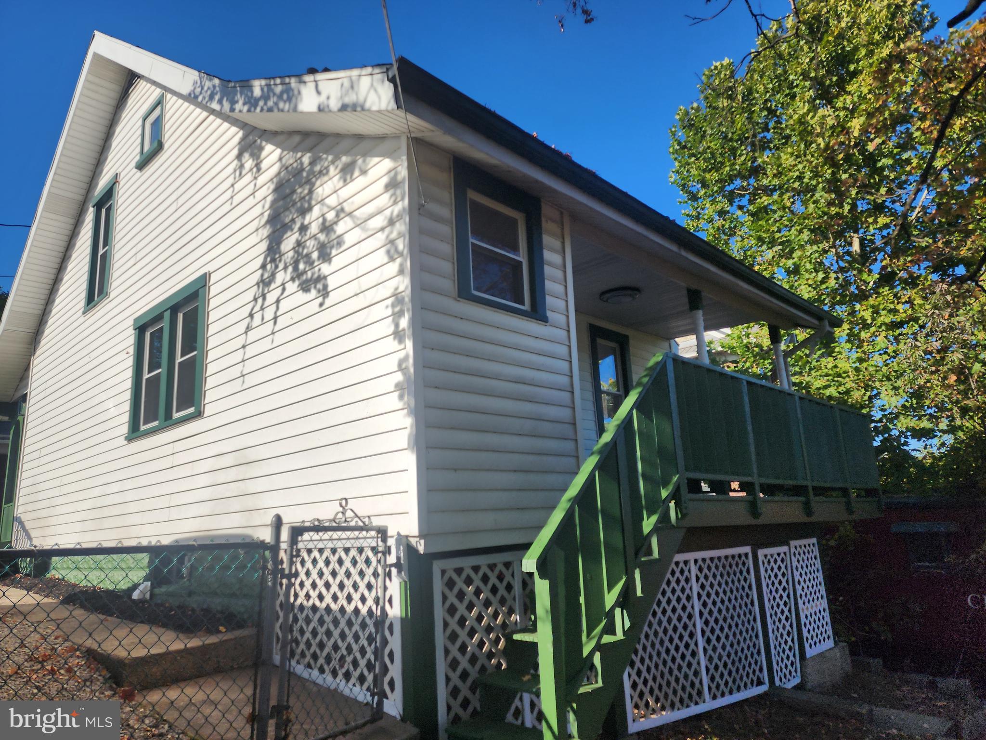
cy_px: 370
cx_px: 493
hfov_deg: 73.9
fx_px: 655
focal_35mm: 23
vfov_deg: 58.9
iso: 12
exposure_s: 1/1145
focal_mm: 6.4
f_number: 1.8
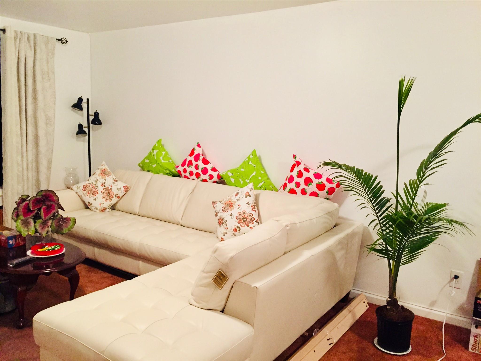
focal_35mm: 29
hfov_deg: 61.7
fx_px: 403
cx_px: 240
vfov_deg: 48.2
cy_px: 180
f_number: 2.2
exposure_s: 1/24
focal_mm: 4.15
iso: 250
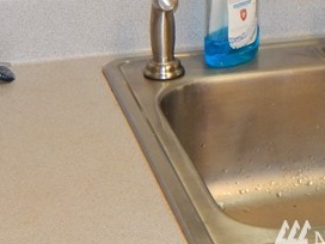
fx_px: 1343
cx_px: 342
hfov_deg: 13.6
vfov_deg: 9.9
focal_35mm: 143
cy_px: -179
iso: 200
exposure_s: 1/30
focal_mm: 6.8
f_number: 3.4
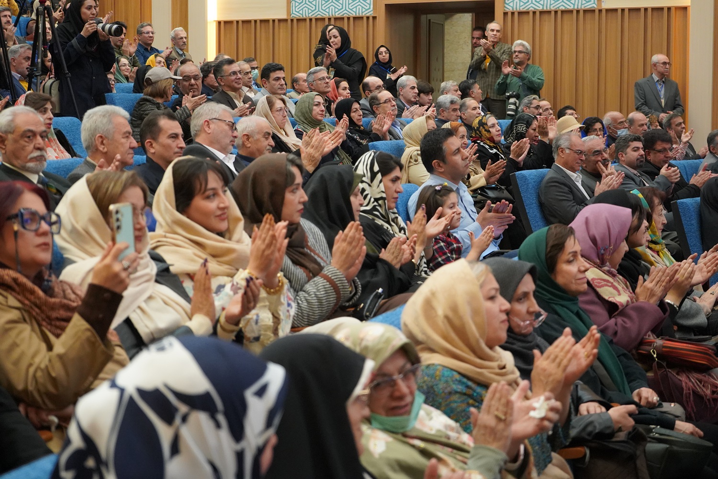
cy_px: 240
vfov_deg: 20.0
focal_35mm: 68
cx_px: 359
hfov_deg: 29.7
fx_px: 1356
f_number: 5.6
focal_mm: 68
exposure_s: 1/160
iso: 8000
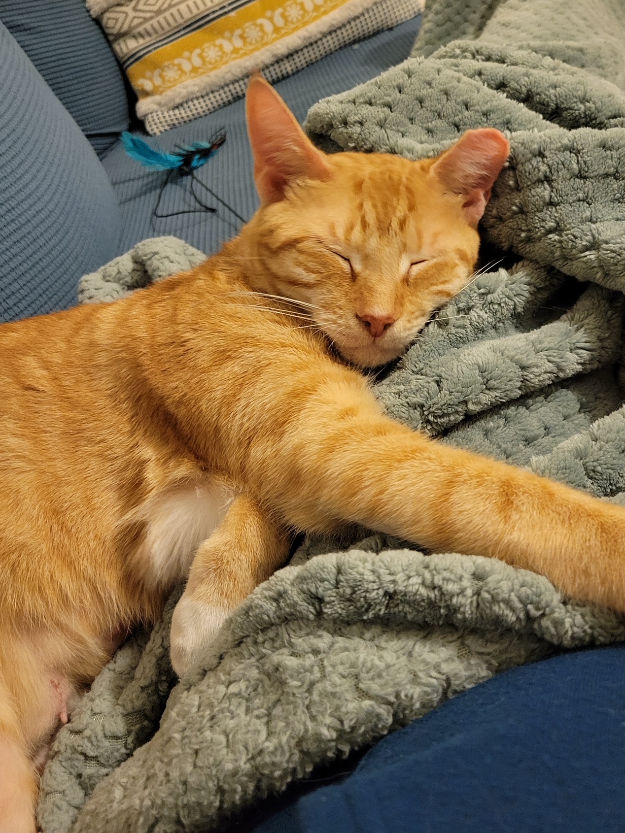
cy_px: 367
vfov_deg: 58.2
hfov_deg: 45.4
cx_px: 336
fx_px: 746
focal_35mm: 31
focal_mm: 5.4
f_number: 1.8
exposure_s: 1/30
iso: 640
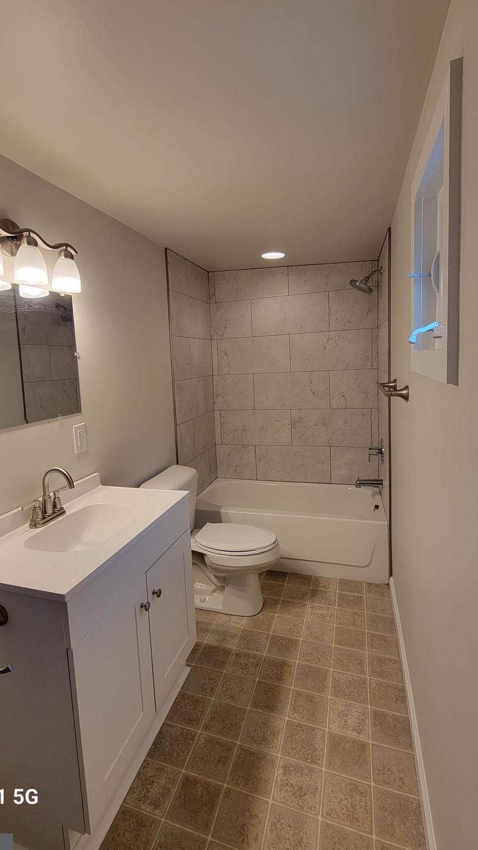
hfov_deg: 66.9
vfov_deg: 99.3
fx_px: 361
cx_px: 217
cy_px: 404
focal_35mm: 16
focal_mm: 2.2
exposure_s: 1/120
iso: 80
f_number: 2.2
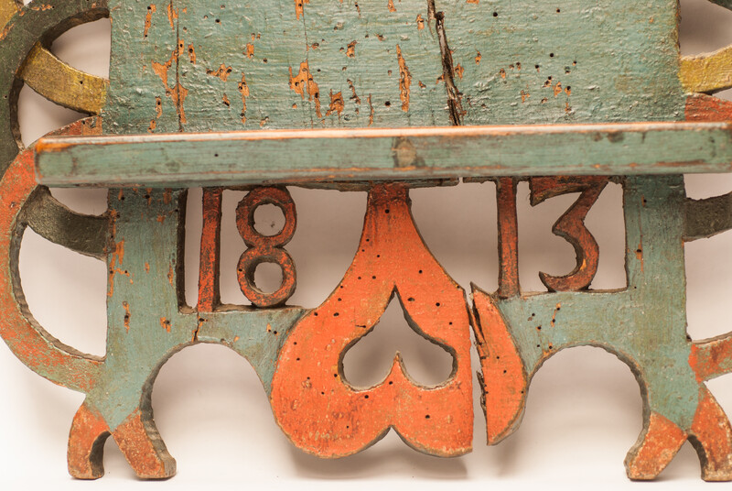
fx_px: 1833
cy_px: 246
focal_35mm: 90
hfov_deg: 22.6
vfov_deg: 15.2
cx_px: 366
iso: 100
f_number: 3.2
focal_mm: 60
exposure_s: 1/40
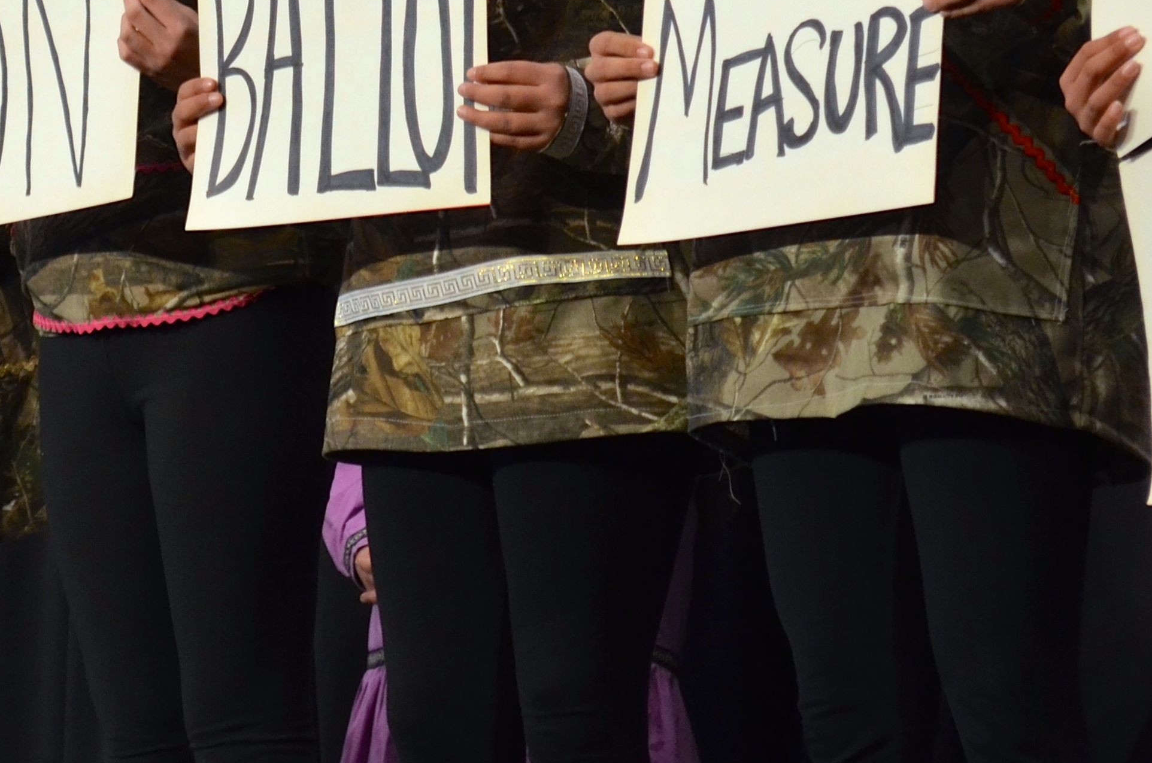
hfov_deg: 9.7
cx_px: 110
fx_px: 6748
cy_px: -51
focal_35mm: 211
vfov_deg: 6.4
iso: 800
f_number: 5.6
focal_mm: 55
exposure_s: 1/50
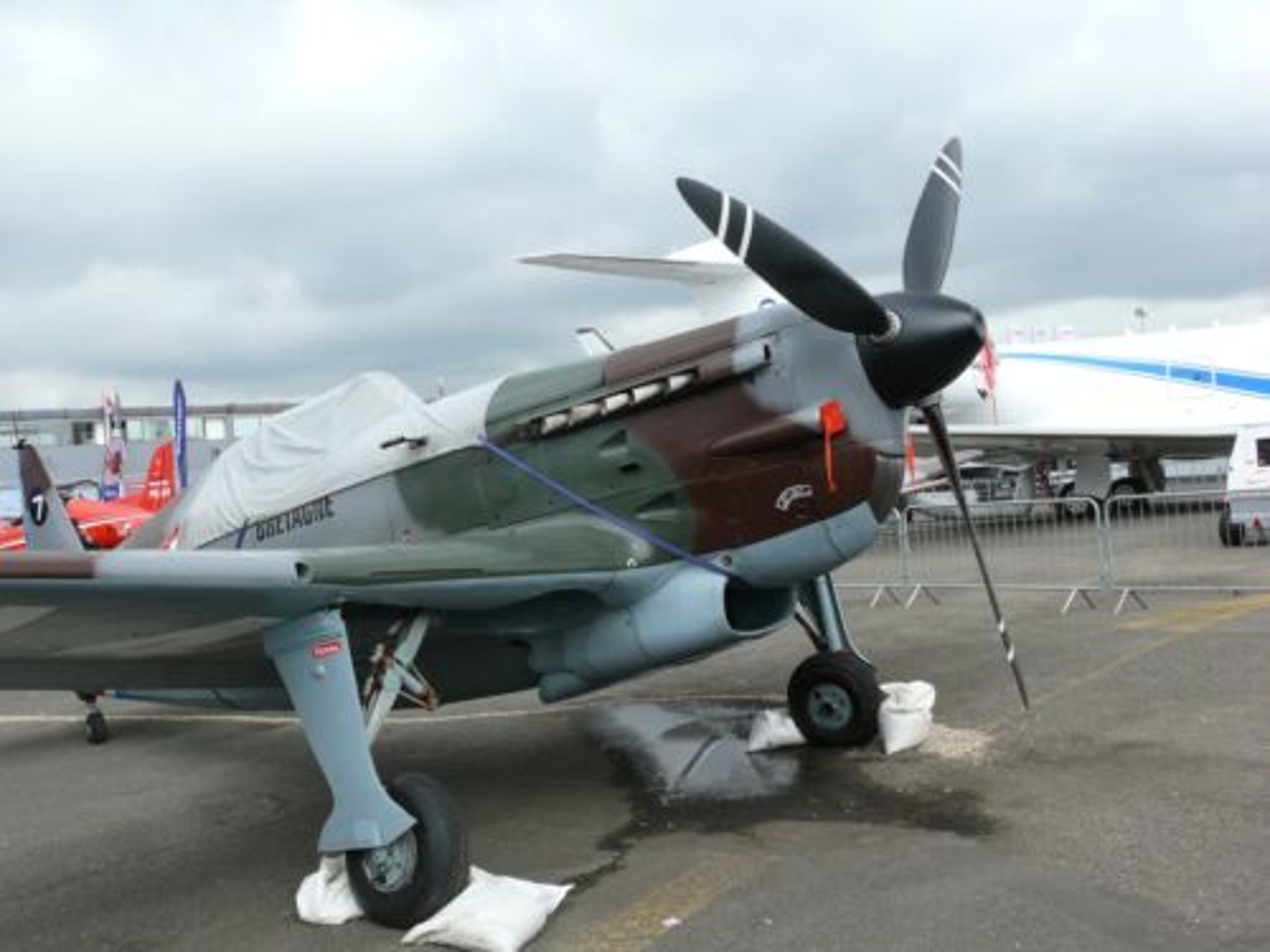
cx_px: 635
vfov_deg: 40.7
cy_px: 476
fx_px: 1284
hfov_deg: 52.6
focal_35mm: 35
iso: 100
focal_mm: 7.4
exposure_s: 1/320
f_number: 5.6
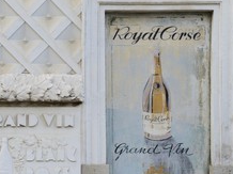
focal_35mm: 89
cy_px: 128
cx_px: 28
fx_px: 598
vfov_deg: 16.5
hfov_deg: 21.6
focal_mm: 48
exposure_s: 1/100
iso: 200
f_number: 5.6
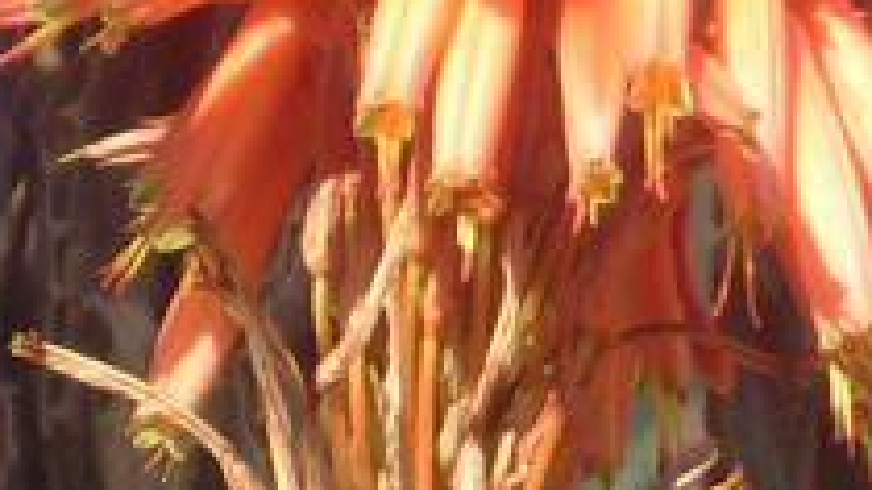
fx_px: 10148
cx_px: 594
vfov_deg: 2.8
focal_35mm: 439
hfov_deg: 4.9
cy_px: 183
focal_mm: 17.4
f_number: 4.9
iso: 80
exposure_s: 1/350
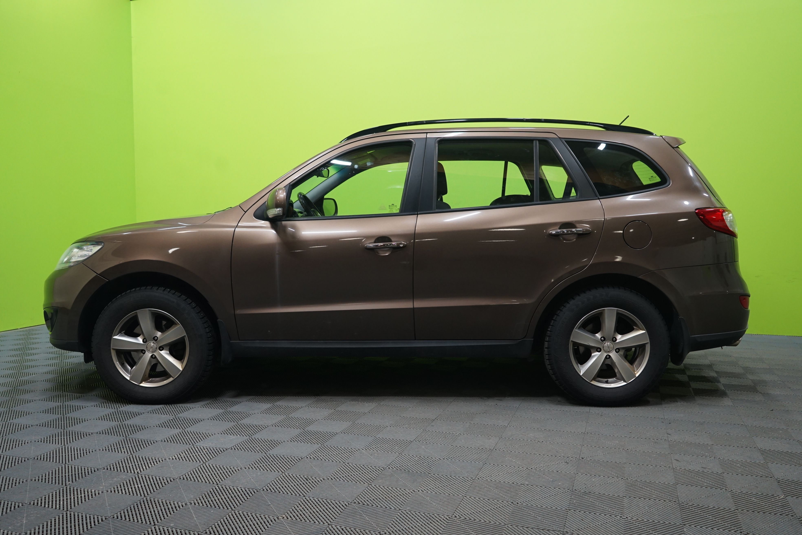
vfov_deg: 42.3
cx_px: 401
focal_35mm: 31
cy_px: 268
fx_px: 691
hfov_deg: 60.3
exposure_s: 1/20
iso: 1000
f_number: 4.5
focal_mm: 31
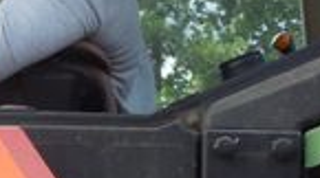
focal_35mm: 259
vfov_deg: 4.7
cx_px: -22
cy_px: 123
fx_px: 2194
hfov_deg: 8.3
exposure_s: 1/200
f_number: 3.9
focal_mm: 7.8
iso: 200
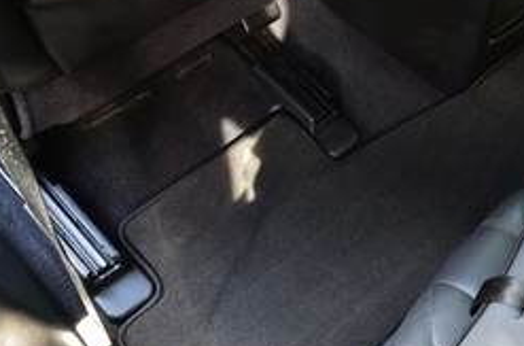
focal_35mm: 46
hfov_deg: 41.7
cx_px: 388
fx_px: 667
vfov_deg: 29.0
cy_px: 161
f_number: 8
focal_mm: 18
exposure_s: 1/15
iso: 800
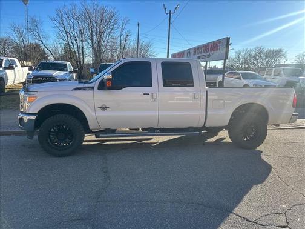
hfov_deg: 67.3
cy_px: 114
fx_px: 229
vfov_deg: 53.1
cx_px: 152
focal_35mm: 26
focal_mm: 5.7
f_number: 1.5
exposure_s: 1/2457
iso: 50
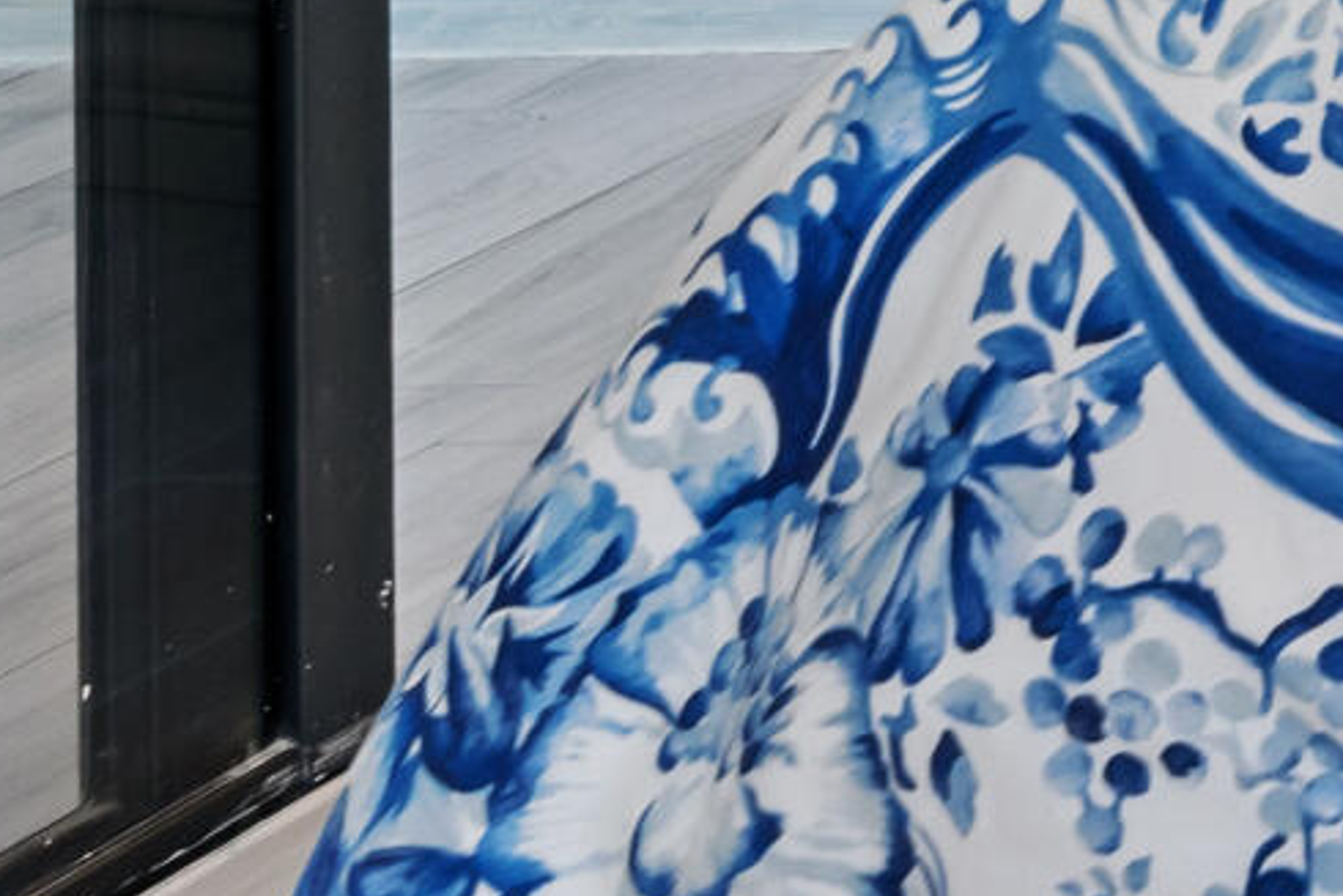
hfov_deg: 11.3
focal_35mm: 99
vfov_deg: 10.9
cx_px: 4076
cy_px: -1480
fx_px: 3703
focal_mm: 16.2
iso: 400
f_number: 9
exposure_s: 1/4
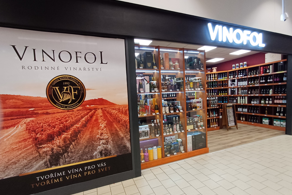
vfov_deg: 70.4
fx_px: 138
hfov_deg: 93.3
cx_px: 149
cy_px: 104
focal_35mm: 17
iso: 125
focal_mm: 1.64
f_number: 2.2
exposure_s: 1/50
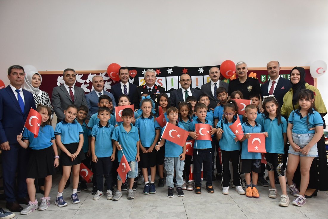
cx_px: 164
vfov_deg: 47.9
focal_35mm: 27
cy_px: 110
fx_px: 246
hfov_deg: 67.4
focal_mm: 18
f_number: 5
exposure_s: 1/100
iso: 1000
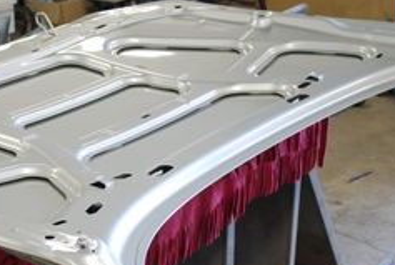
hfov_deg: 24.5
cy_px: 140
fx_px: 890
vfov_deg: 16.9
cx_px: 58
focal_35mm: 81
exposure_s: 1/30
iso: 360
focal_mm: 20
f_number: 3.8
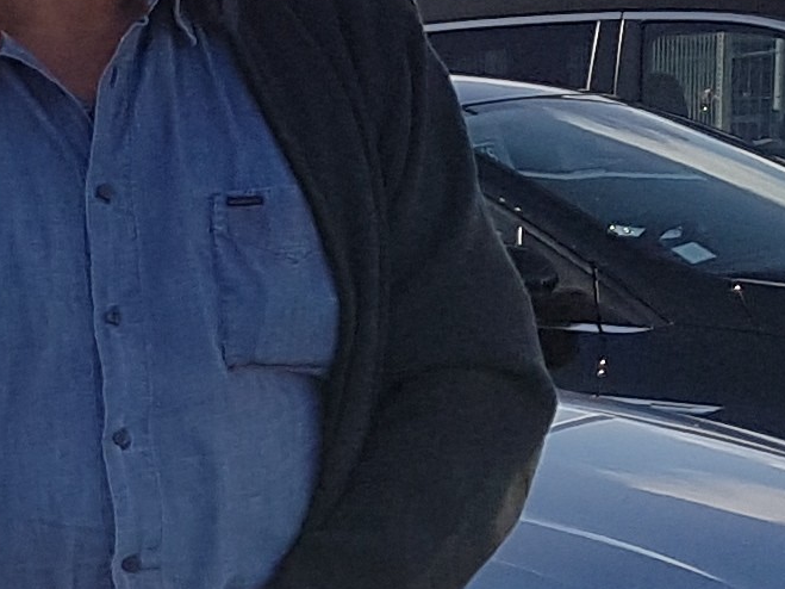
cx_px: -983
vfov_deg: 9.1
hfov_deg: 10.9
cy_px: 812
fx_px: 3605
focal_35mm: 159
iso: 40
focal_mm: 4.2
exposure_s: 1/2736
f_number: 1.7
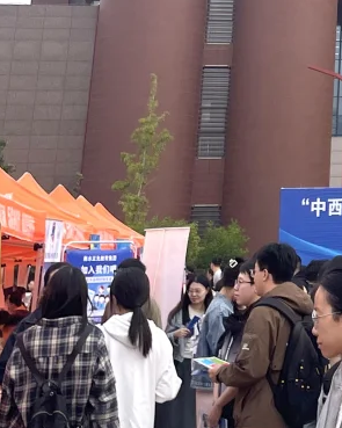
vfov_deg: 17.9
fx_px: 1253
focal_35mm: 99
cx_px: 551
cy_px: -151
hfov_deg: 14.3
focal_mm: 4.2
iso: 50
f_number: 1.6
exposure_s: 1/3040
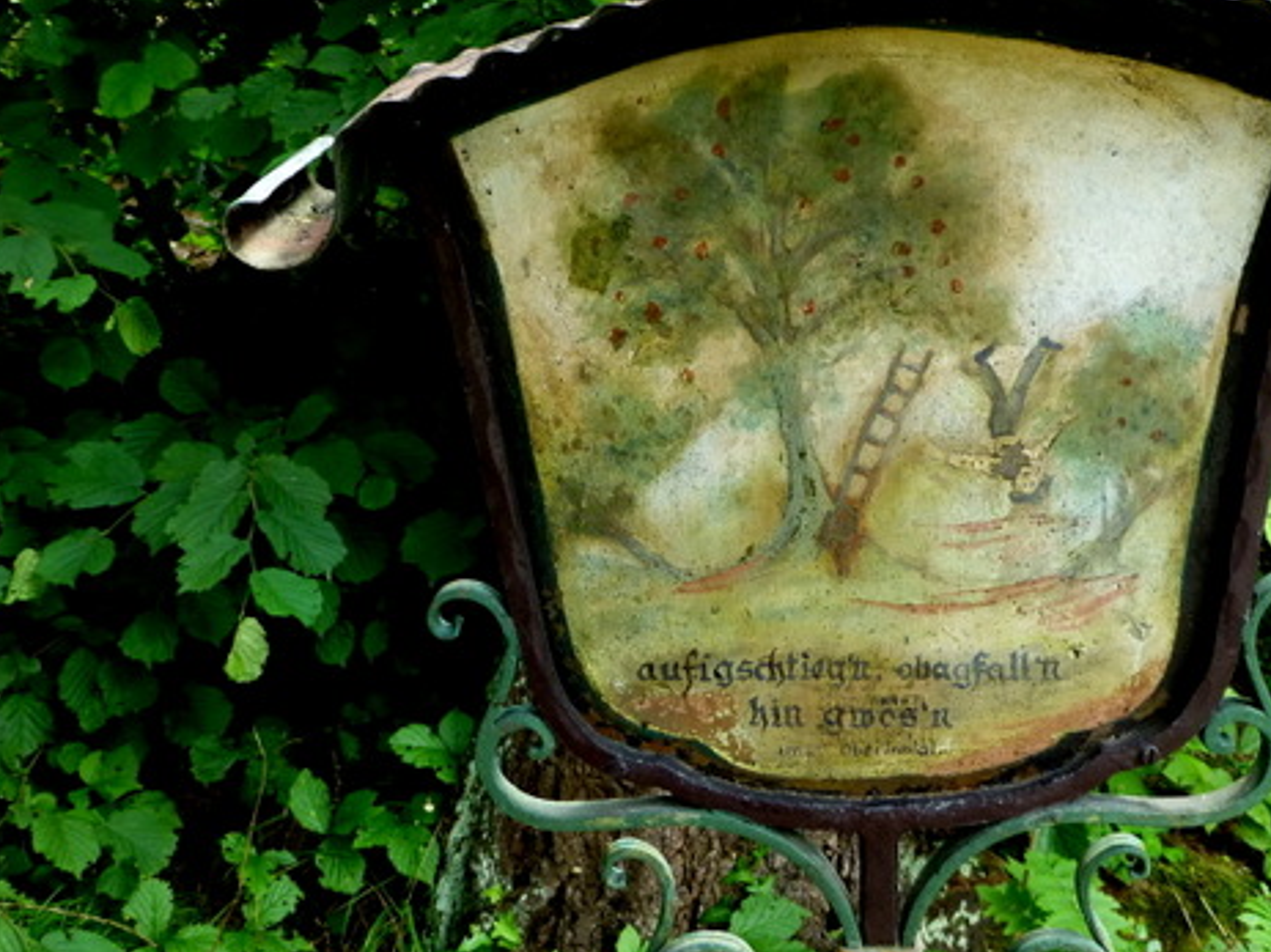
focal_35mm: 47
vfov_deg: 30.8
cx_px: 684
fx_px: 1725
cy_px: 373
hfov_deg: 40.4
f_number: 3.7
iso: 200
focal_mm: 6.1
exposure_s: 1/60
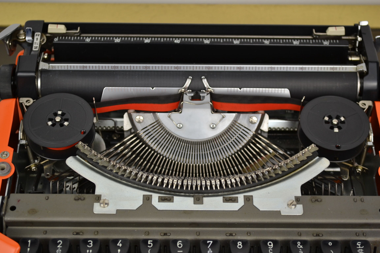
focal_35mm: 69
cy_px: 126
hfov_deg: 29.2
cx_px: 190
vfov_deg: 19.7
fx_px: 728
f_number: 5.3
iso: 400
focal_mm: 46
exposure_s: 1/125
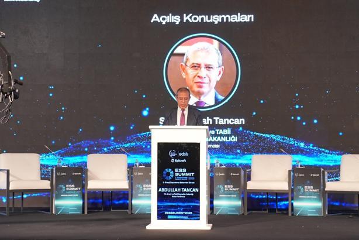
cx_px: 180
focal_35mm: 105
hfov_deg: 19.4
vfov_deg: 13.1
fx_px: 1048
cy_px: 120
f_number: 2.8
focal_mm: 70
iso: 800
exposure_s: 1/125
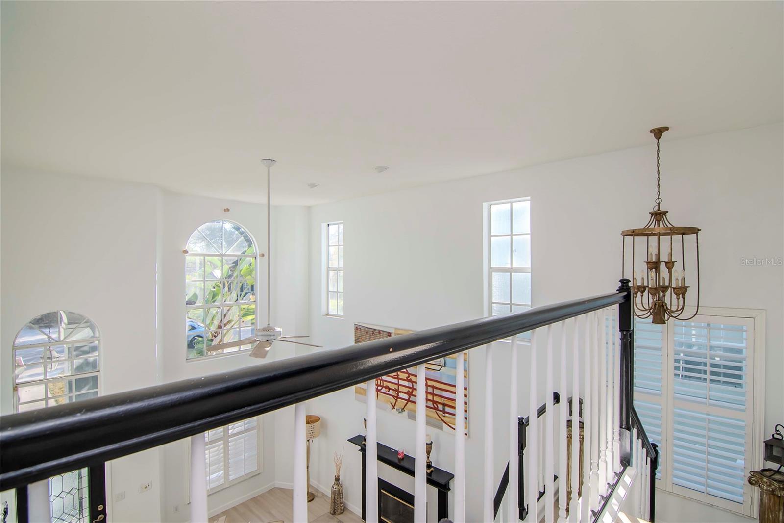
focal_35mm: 16
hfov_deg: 95.0
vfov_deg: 72.0
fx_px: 359
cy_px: 262
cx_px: 392
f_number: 7.1
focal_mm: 11
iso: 400
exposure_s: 1/200
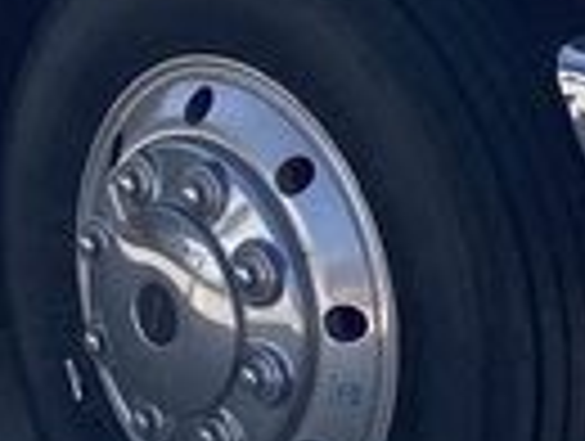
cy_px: -832
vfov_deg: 6.8
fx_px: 3386
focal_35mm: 200
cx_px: -27
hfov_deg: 9.8
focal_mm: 4.25
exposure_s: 1/3040
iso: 32
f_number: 1.8
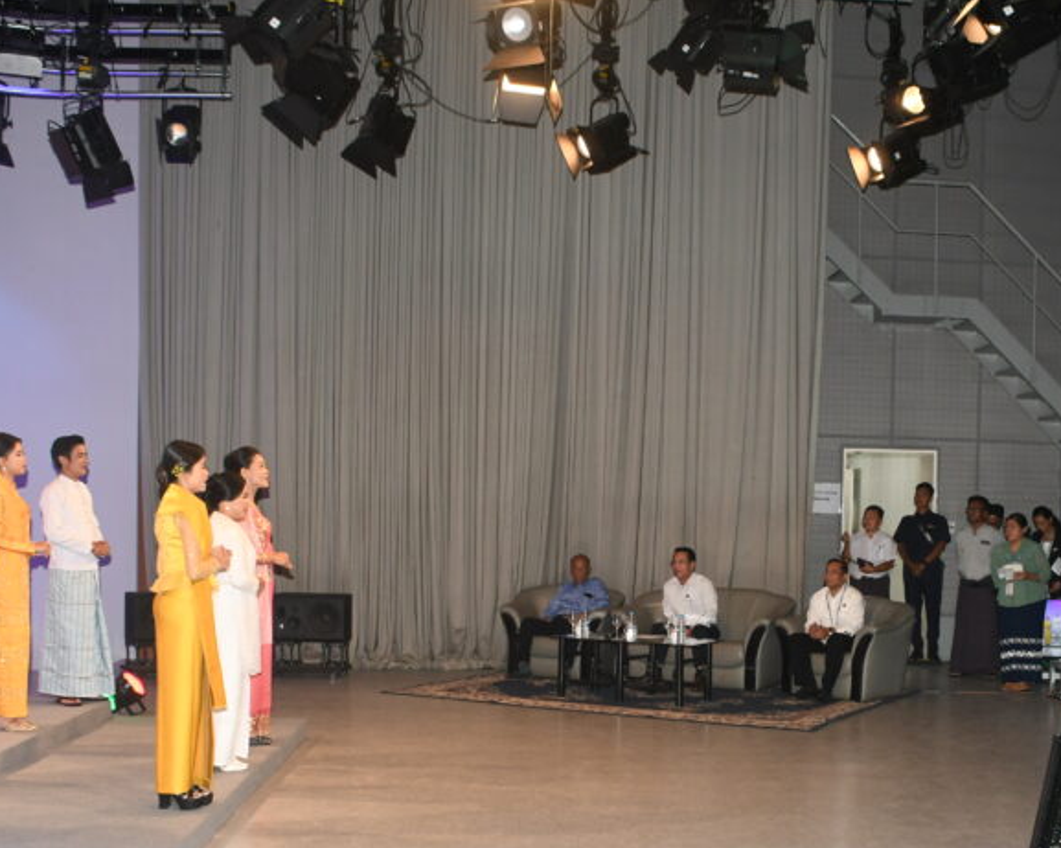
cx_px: 638
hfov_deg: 41.0
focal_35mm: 45
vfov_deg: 33.1
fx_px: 1412
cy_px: 580
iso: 800
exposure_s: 1/60
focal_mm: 18
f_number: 5.6
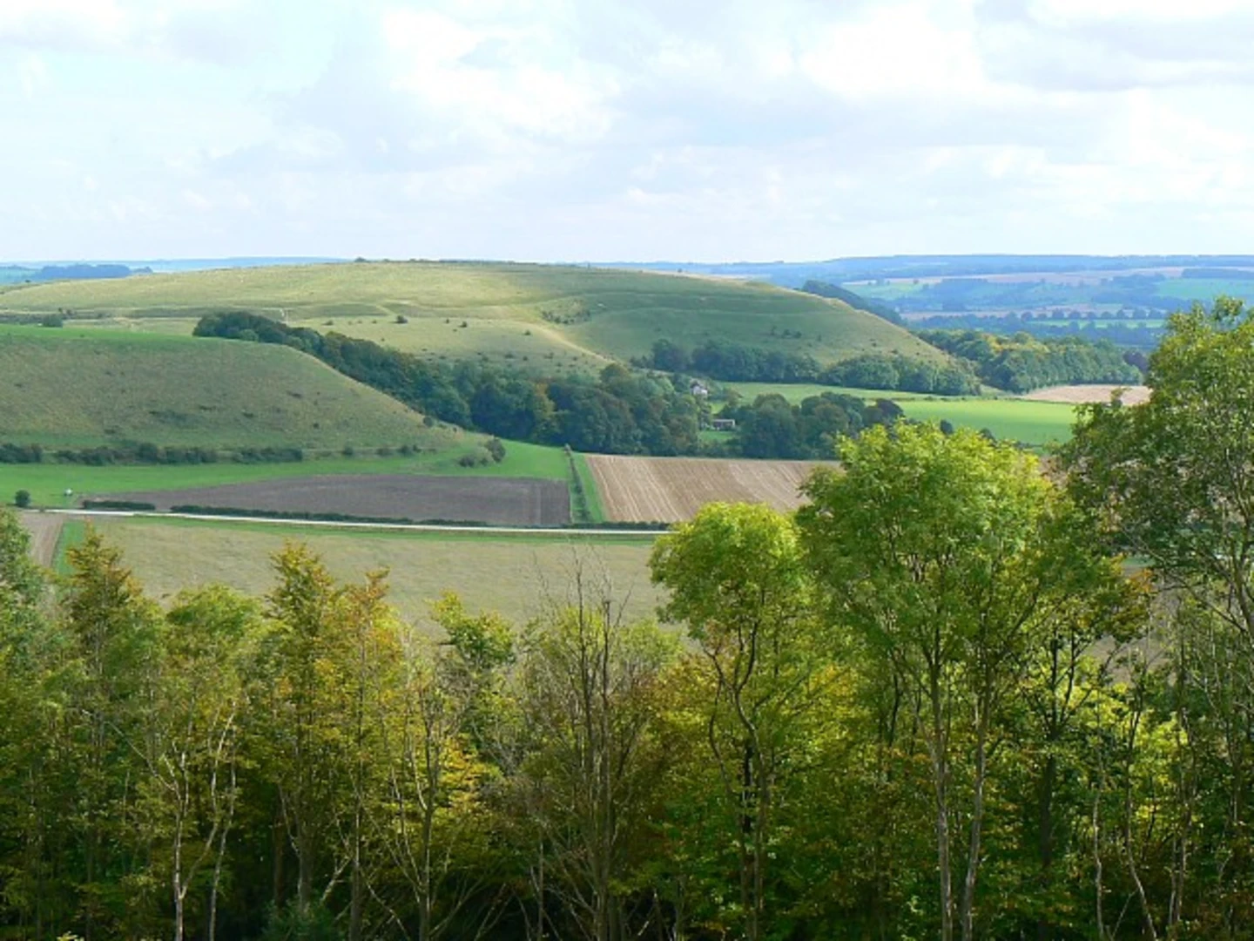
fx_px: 2644
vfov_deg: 20.2
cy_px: 470
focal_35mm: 73
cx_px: 627
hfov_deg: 26.7
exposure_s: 1/320
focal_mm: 10.1
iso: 80
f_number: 5.6
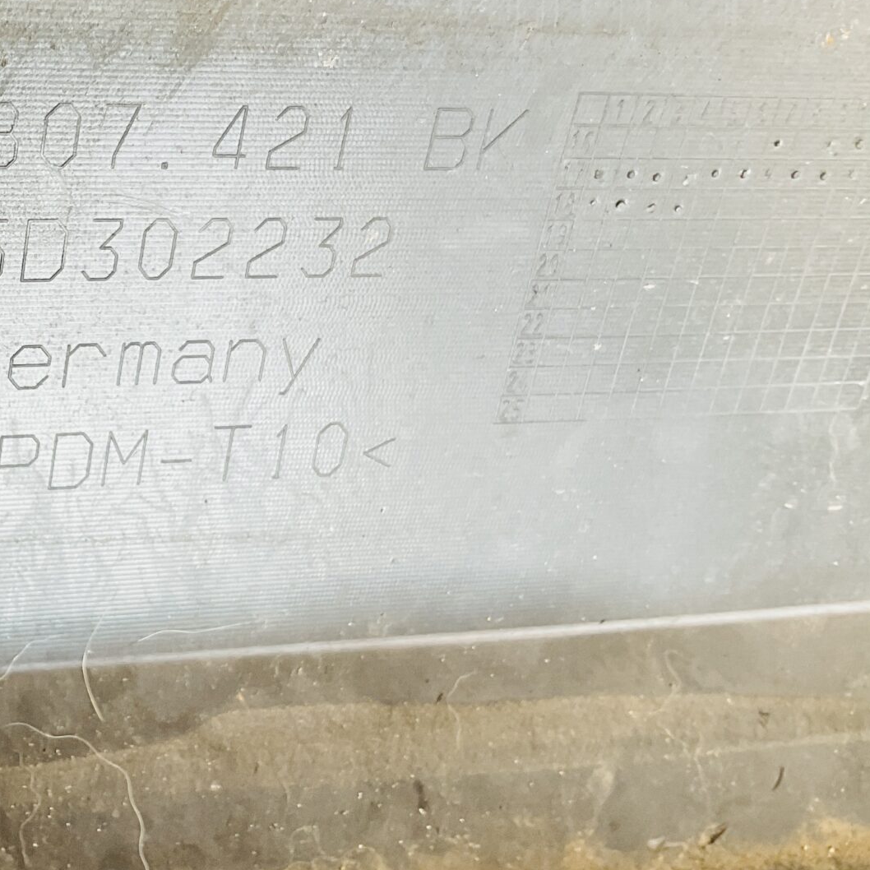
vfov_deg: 27.4
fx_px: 1763
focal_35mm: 62
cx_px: -28
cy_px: 226
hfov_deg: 26.1
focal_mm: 3
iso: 32
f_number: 1.8
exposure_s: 1/100
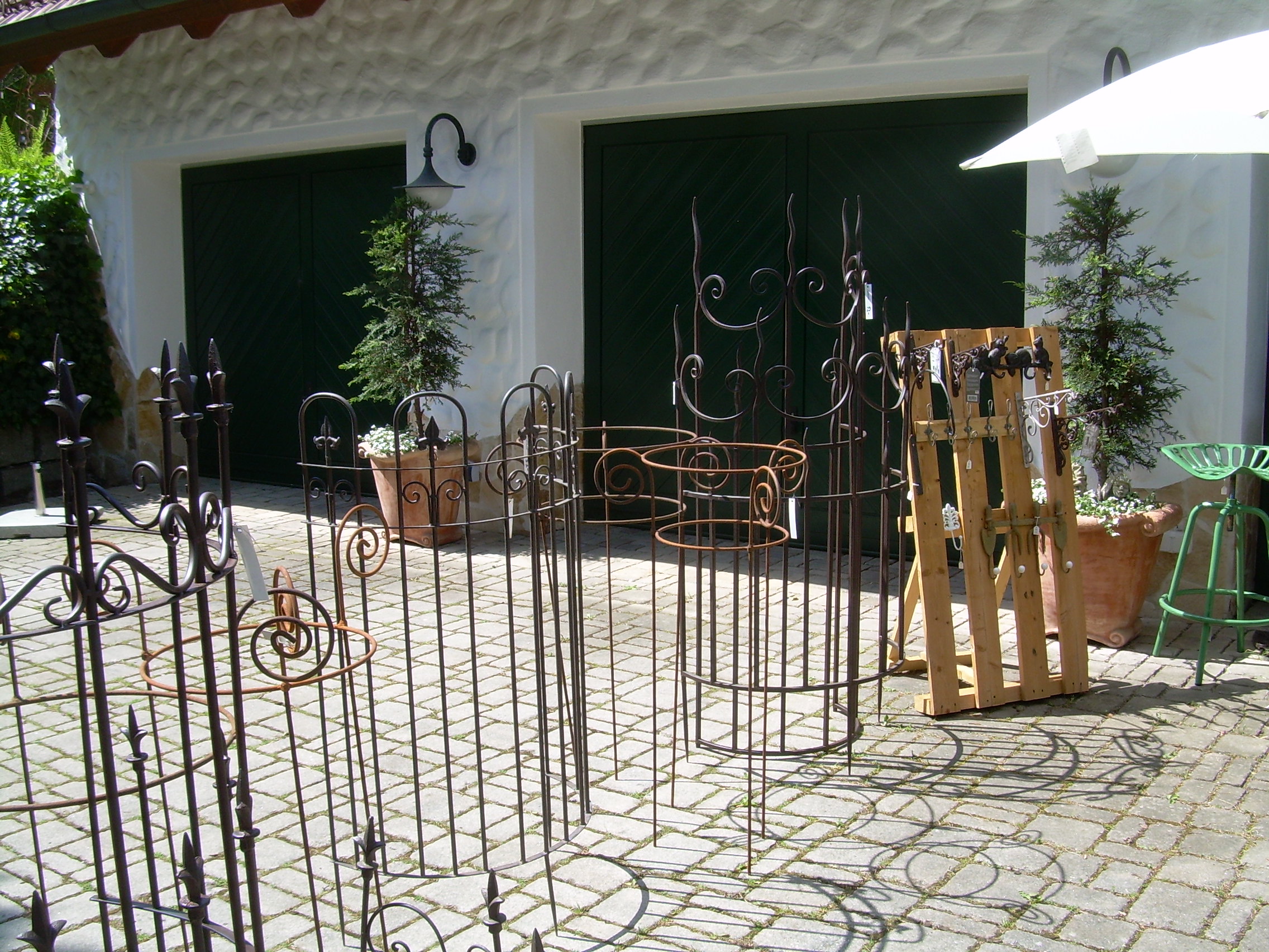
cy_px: 476
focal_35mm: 38
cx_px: 634
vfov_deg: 37.7
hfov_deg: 49.0
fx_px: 1393
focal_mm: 6.3
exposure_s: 1/193
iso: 50
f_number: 4.6
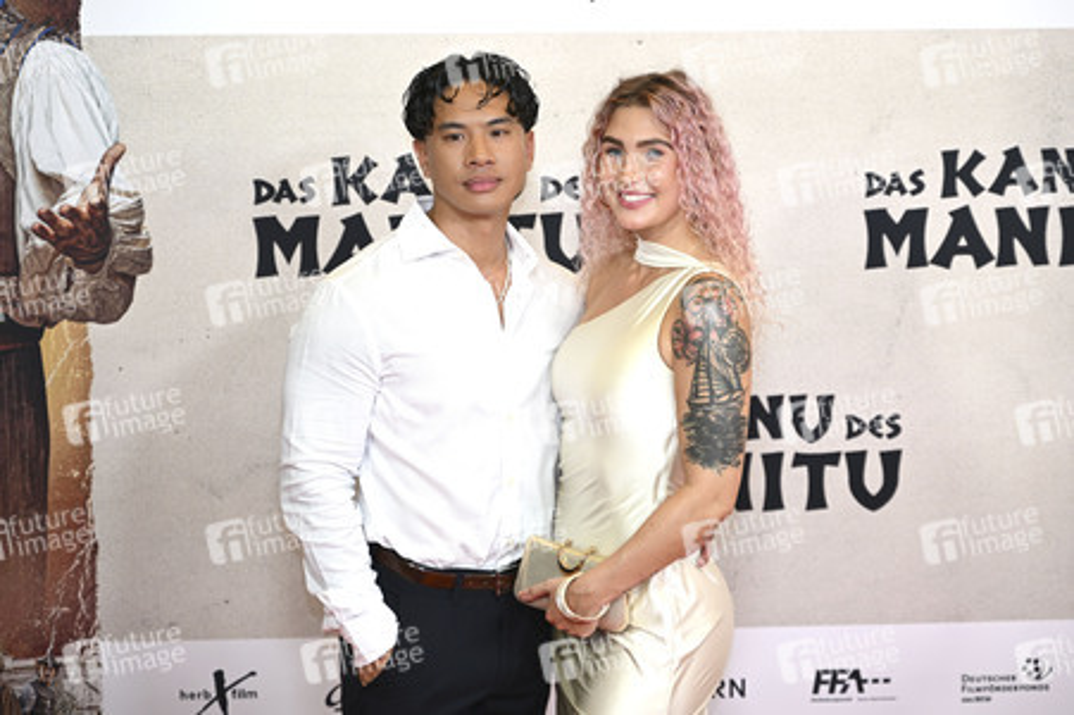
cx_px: 537
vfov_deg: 18.2
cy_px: 358
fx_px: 2236
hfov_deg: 27.0
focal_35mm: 75
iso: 250
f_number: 2.8
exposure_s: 1/160
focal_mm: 75
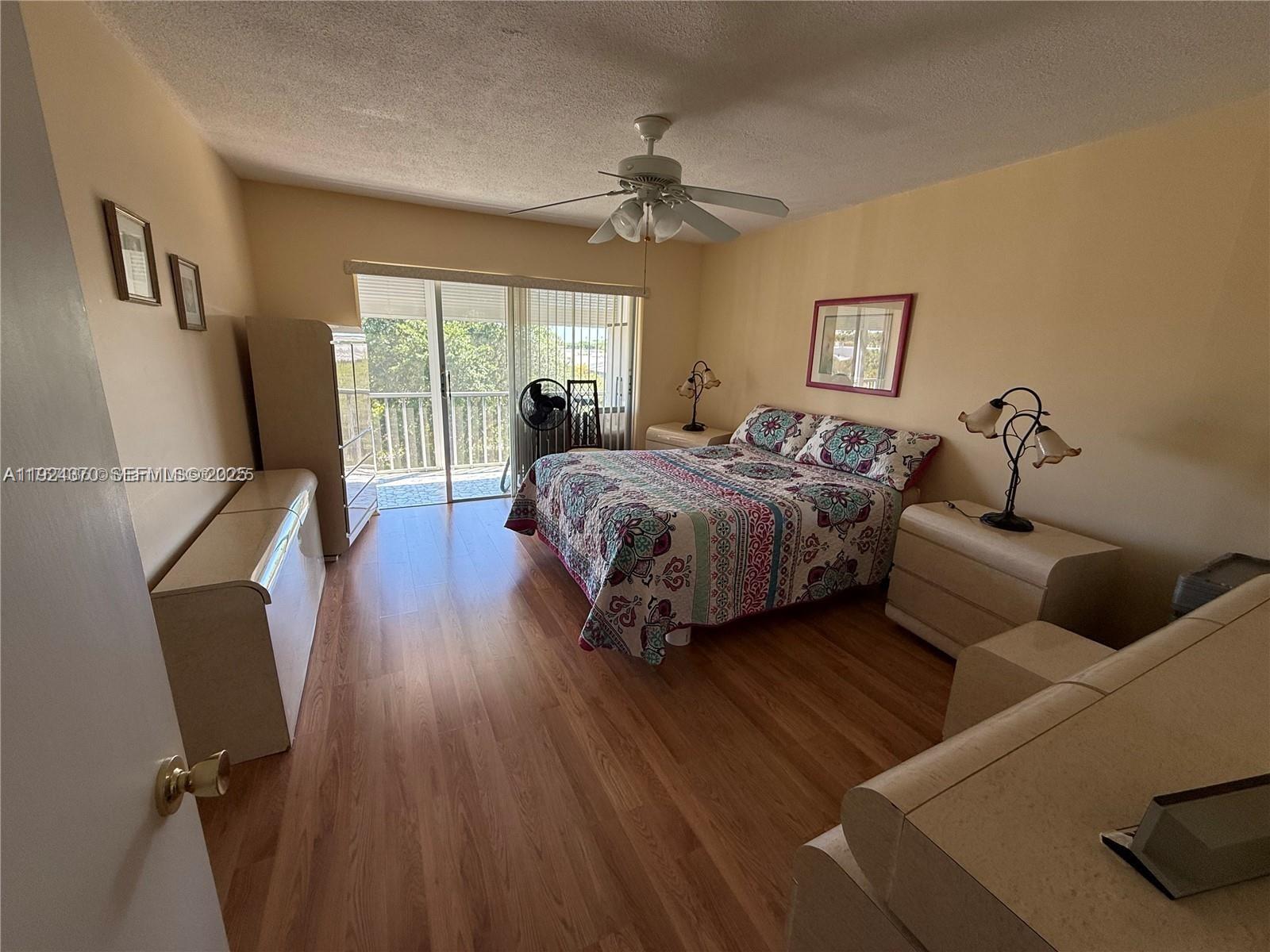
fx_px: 514
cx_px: 635
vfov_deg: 85.7
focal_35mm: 14
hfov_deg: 102.1
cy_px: 476
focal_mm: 2.22
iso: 80
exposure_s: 1/99
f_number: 2.2
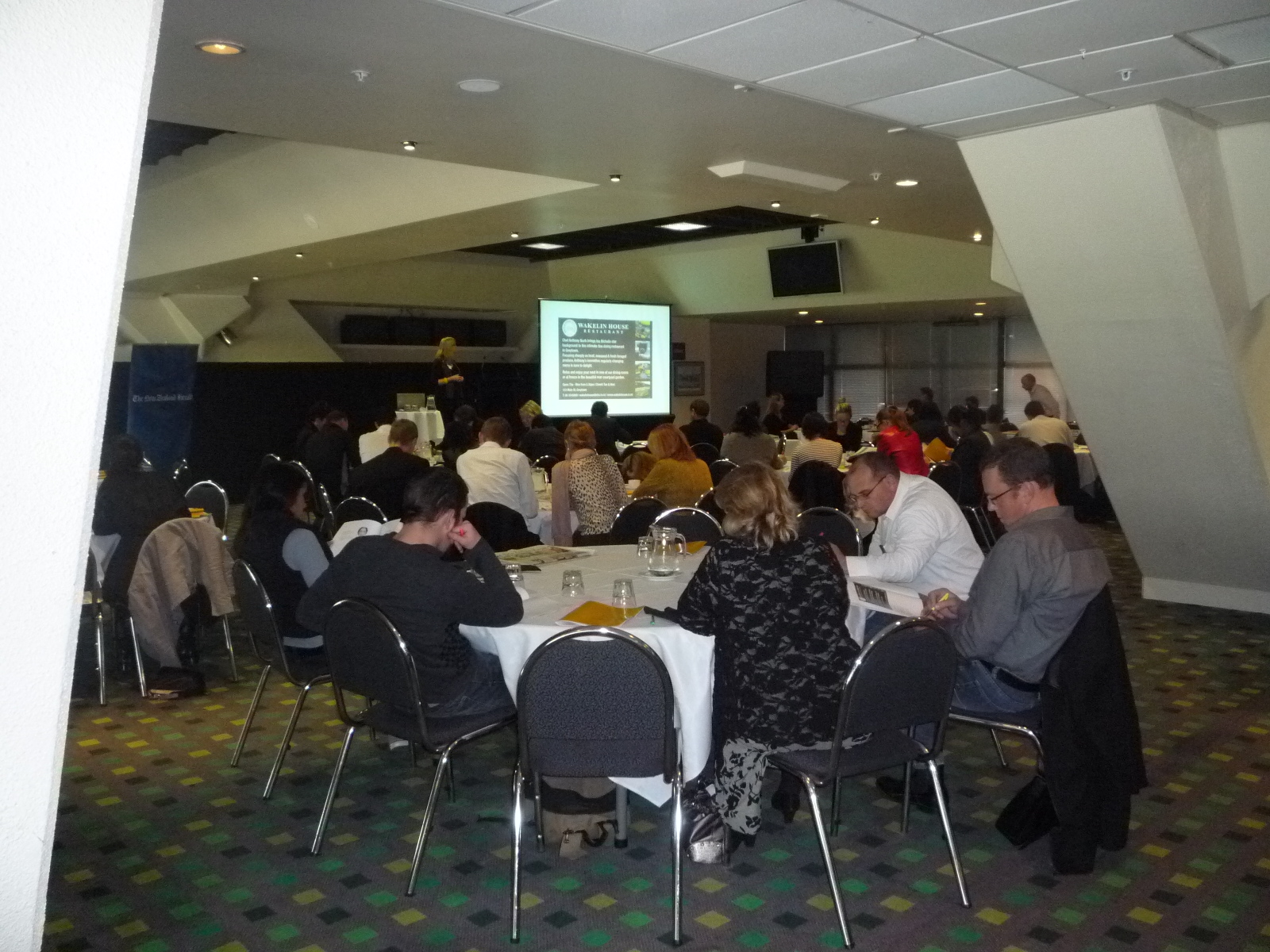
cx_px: 635
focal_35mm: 30
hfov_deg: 60.0
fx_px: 1101
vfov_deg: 46.8
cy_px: 476
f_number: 3.3
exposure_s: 1/30
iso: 500
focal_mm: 5.2
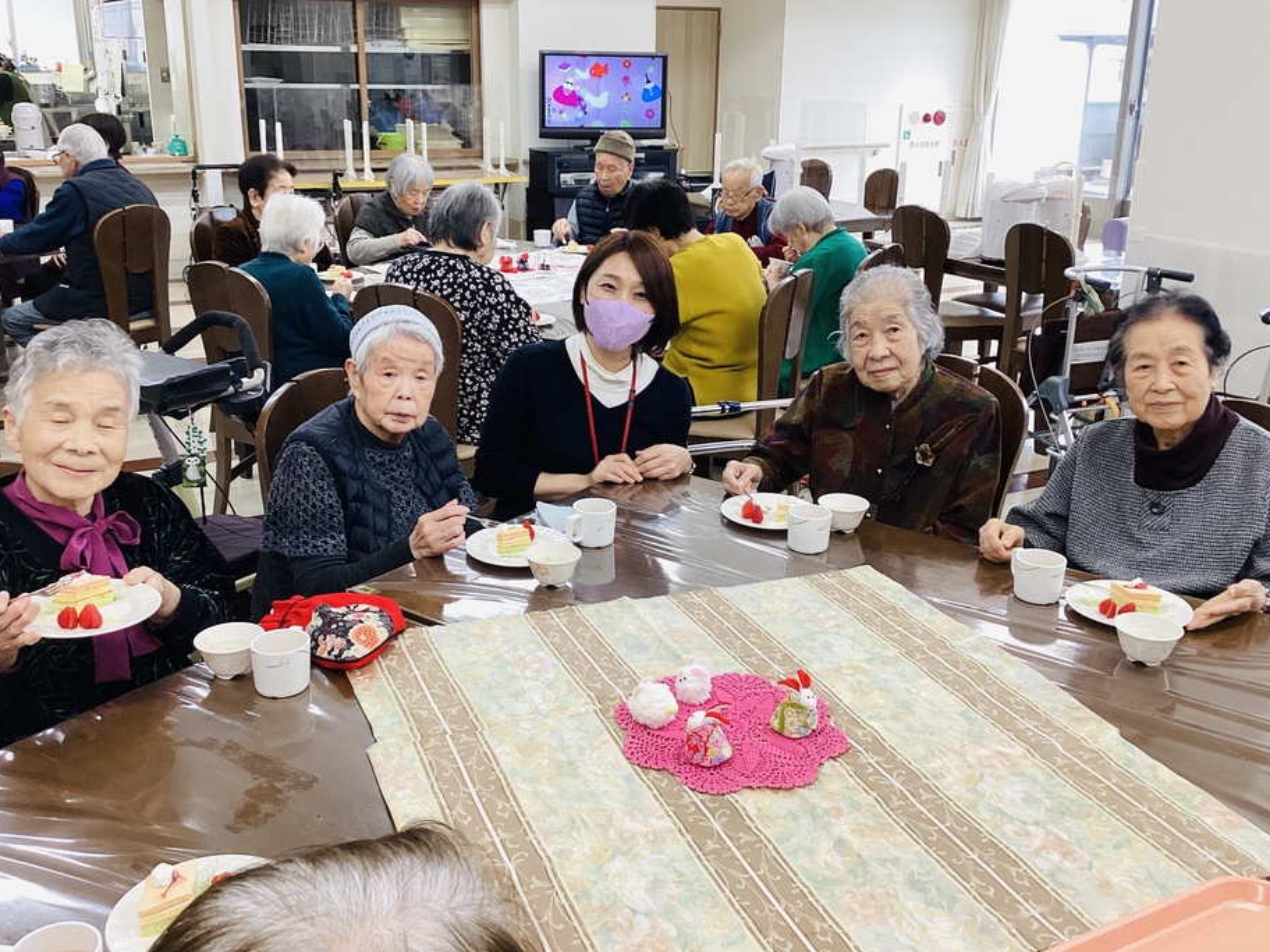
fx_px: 1247
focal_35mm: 34
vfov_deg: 41.8
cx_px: 611
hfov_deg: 53.9
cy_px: 433
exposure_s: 1/60
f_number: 2.4
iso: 100
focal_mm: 3.3
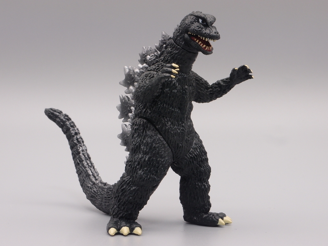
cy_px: 123
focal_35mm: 92
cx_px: 164
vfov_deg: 16.1
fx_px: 872
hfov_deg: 21.3
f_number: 8
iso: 100
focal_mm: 19.84
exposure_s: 1/5
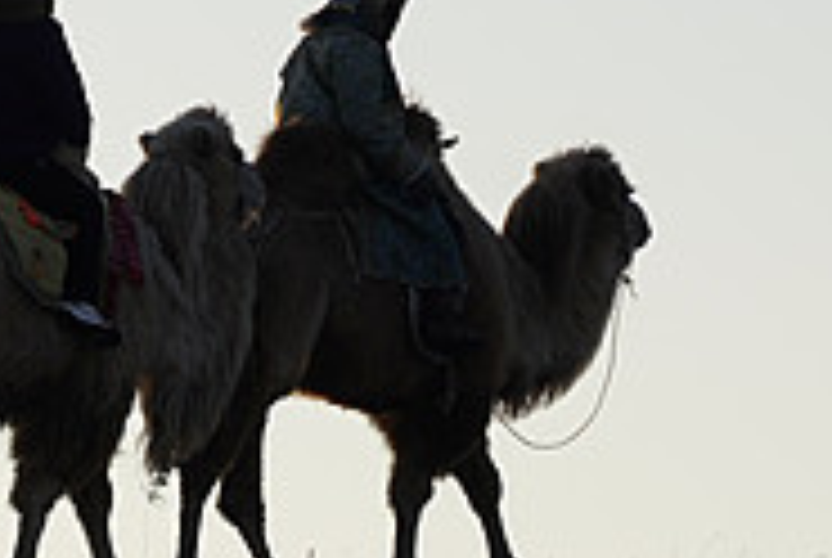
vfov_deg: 2.6
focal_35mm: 535
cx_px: -576
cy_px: 256
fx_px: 12384
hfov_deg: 3.8
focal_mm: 83
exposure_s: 1/200
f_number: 6.3
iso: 100
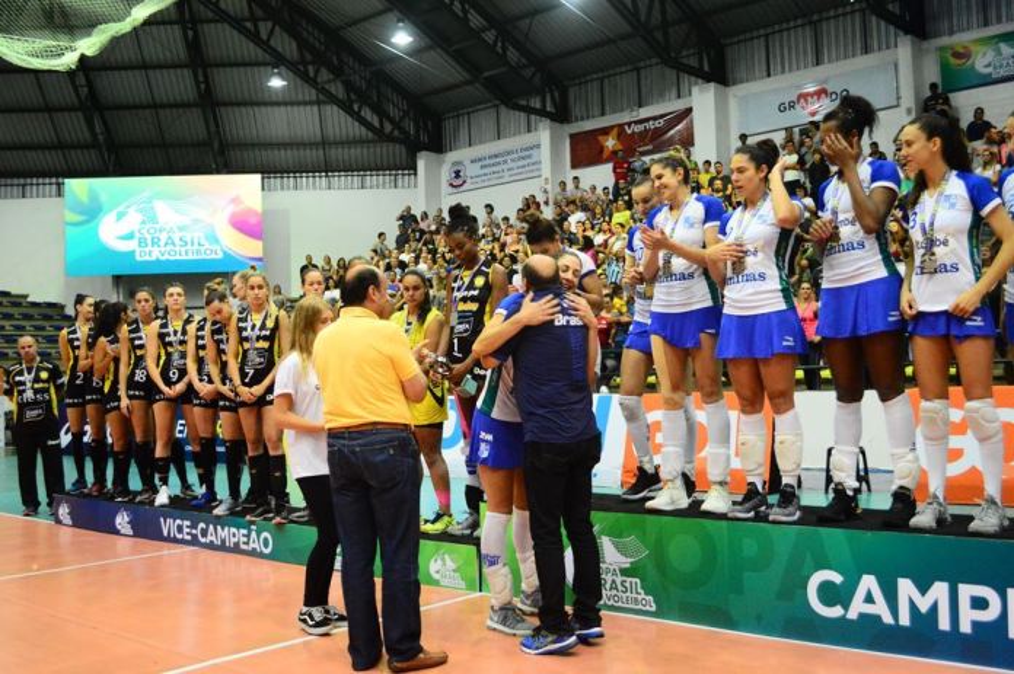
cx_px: 507
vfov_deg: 36.8
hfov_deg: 53.2
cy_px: 337
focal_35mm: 36
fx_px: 1013
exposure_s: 1/80
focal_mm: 24
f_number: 4
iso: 3200
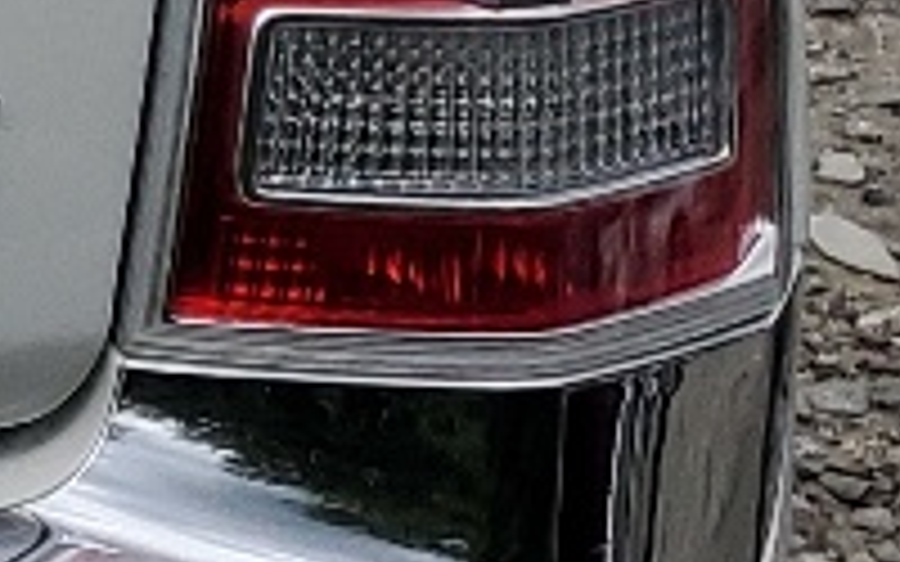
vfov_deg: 5.9
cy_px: -63
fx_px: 5396
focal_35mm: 220
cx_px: -2232
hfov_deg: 7.7
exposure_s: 1/5000
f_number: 1.5
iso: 50
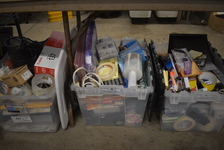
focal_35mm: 30
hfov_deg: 61.9
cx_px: 112
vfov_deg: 43.7
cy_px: 75
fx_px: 187
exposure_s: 1/125
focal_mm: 20
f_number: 3.5
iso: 1600
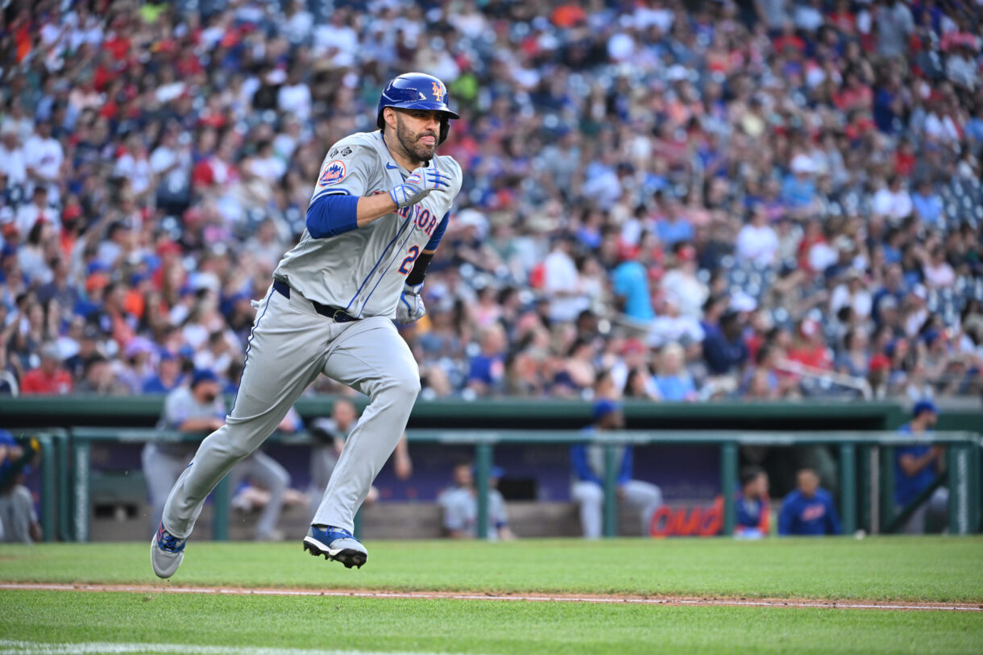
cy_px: 328
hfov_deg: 9.0
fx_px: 6279
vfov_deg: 6.0
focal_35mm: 230
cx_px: 492
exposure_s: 1/2000
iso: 2000
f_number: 4
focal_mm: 230
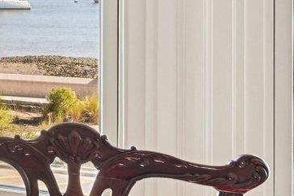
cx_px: -340
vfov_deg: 15.1
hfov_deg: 16.1
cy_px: -32
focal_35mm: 88
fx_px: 718
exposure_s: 1/30
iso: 100
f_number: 8
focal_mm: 15.5
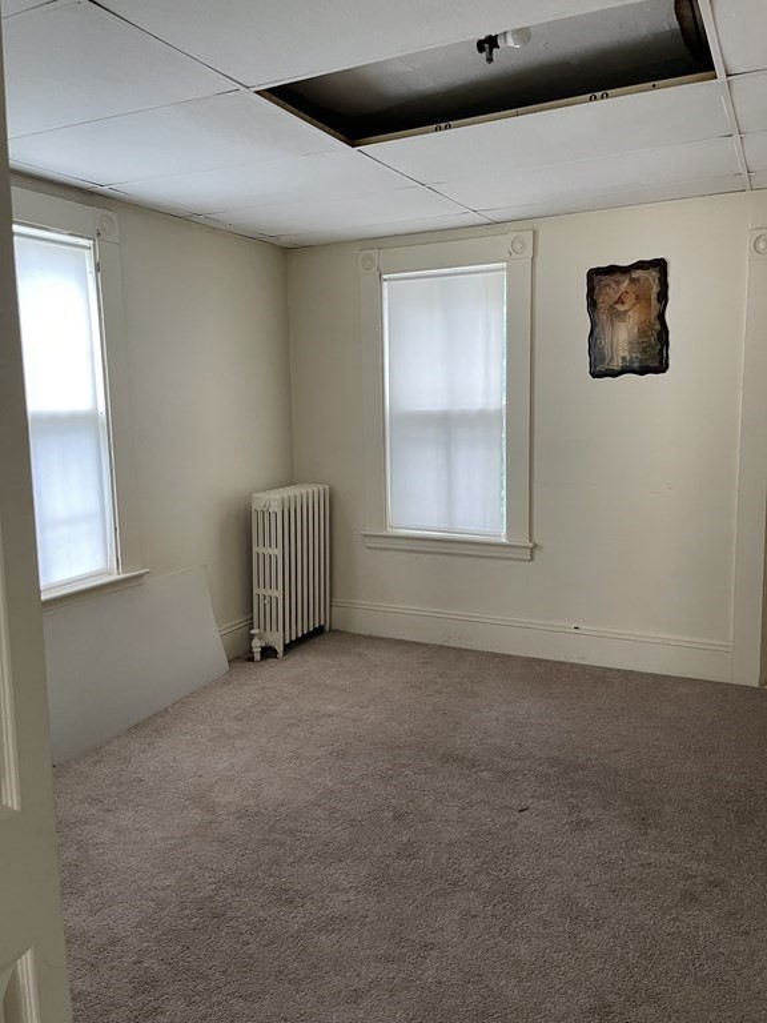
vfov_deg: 67.3
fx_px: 768
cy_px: 512
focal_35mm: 26
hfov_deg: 53.1
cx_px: 384
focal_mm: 5.1
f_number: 1.6
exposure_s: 1/96
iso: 125
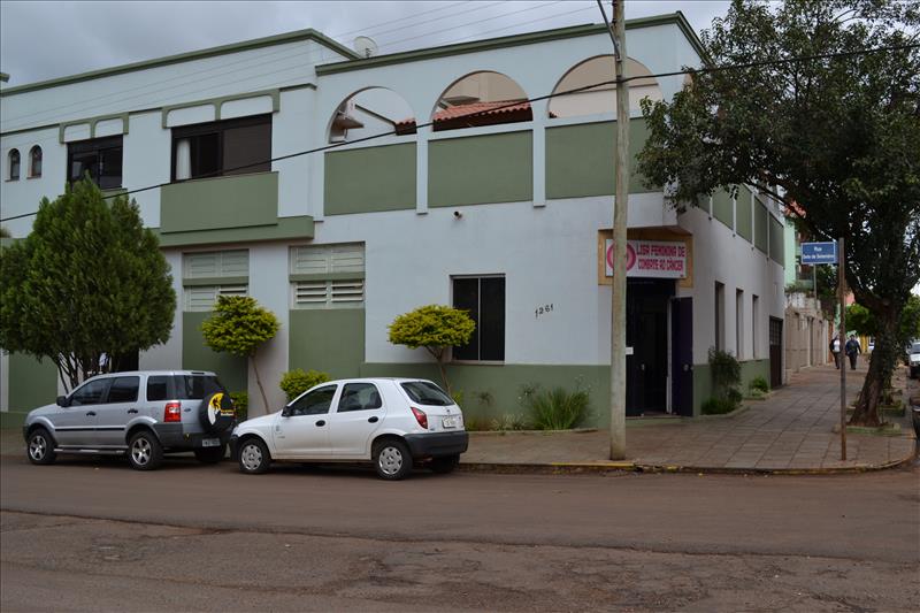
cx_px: 460
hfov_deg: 53.1
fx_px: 920
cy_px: 306
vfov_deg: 36.9
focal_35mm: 36
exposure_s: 1/250
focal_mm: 24
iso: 100
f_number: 8
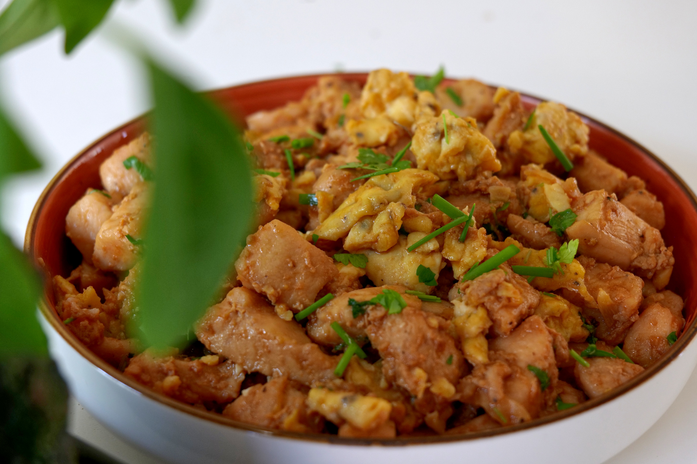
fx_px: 1162
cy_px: 232
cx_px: 348
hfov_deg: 33.4
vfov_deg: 22.6
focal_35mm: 60
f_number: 7.1
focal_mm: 60
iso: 1600
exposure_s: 1/100
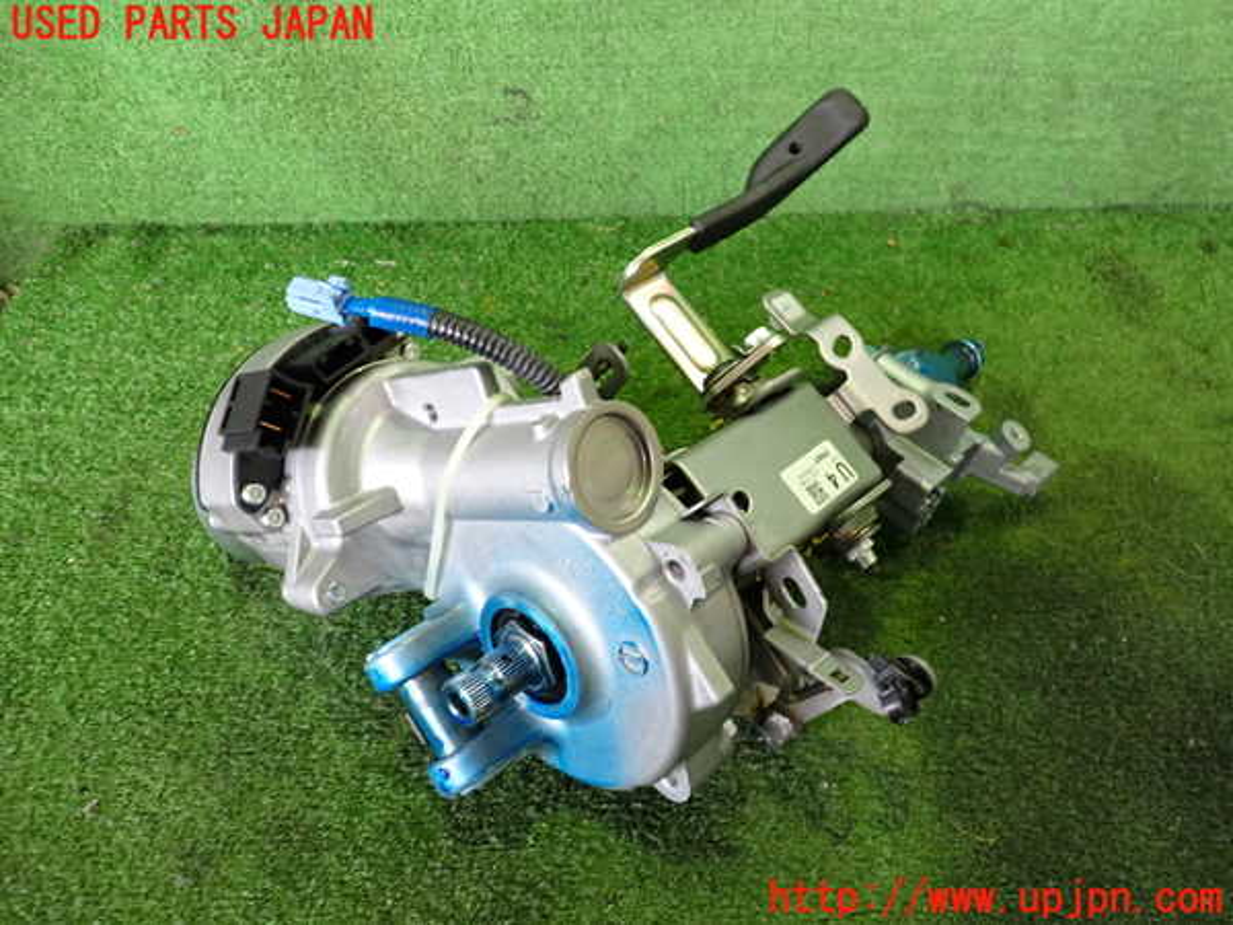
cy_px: 462
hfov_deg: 60.0
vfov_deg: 46.8
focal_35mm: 30
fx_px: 1069
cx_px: 616
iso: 250
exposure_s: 1/30
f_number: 2.3
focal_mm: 5.4
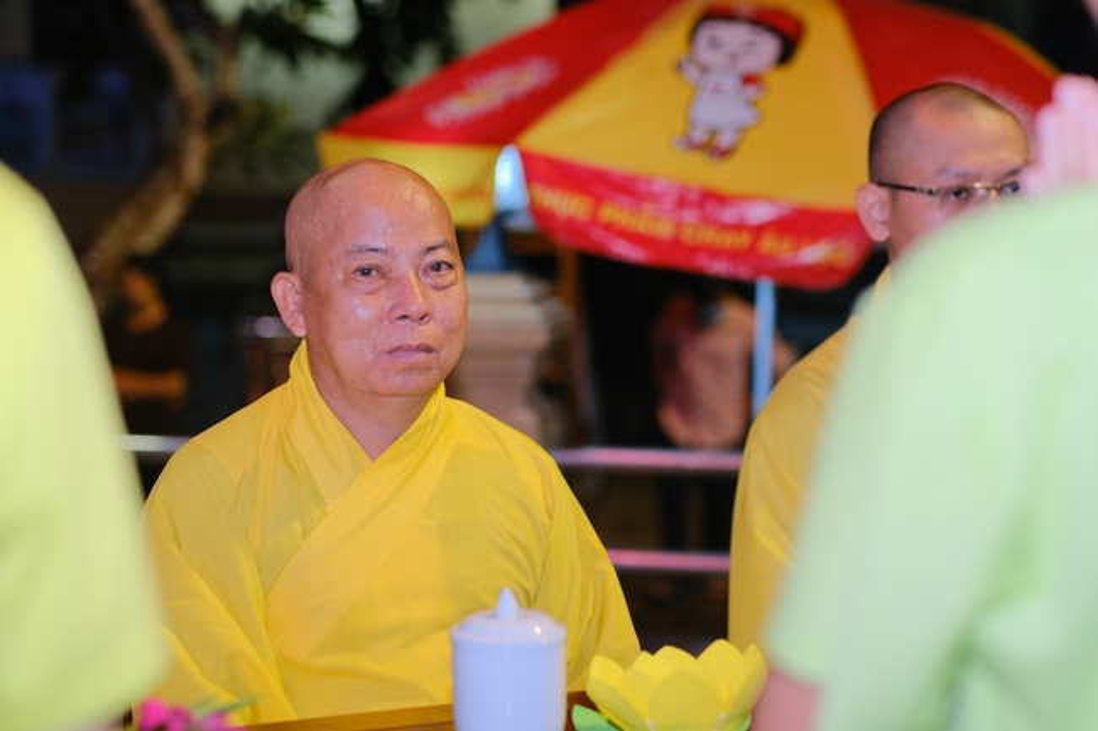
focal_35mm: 84
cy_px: 366
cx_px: 549
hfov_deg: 24.2
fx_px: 2561
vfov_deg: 16.3
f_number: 2
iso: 800
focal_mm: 56
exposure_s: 1/100
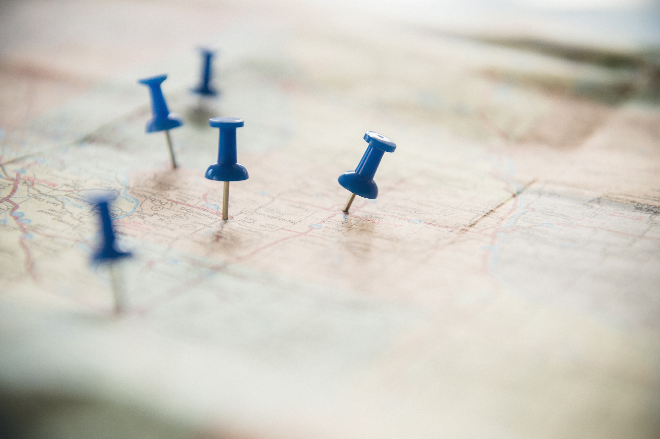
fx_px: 1283
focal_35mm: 70
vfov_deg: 19.4
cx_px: 330
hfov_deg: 28.9
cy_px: 220
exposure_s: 1/320
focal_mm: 70
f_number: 4
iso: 500
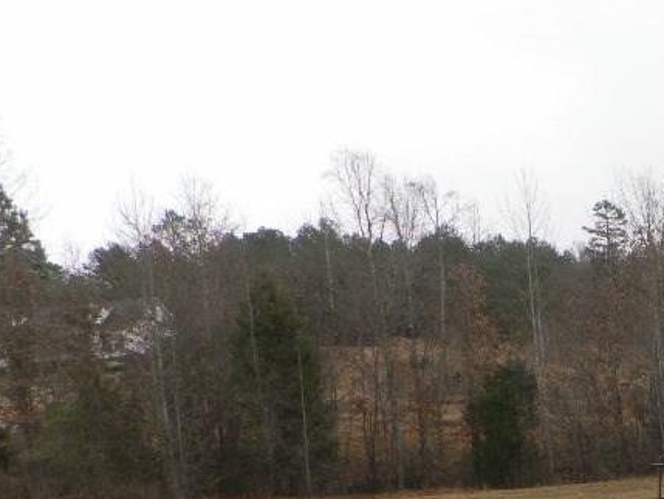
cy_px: 400
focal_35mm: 62
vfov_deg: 23.3
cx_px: 746
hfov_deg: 28.1
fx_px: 1190
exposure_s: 1/160
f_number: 3.2
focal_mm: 4.6
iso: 80
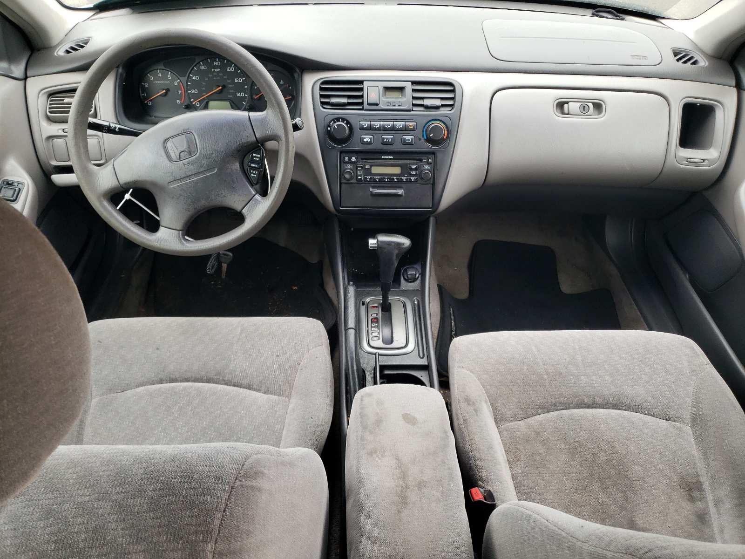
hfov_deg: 67.3
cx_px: 372
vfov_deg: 53.1
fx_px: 560
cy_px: 280
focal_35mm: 26
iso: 52
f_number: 1.5
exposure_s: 1/60.2
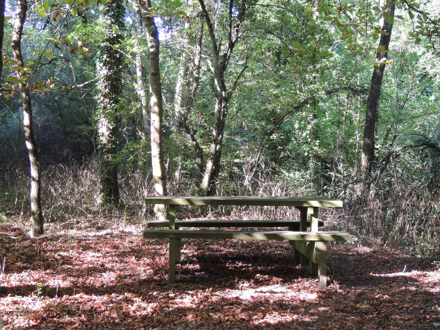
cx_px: 220
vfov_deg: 24.4
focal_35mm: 60
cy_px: 165
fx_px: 763
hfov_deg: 32.2
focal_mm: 10.7
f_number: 3.7
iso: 360
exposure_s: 1/60
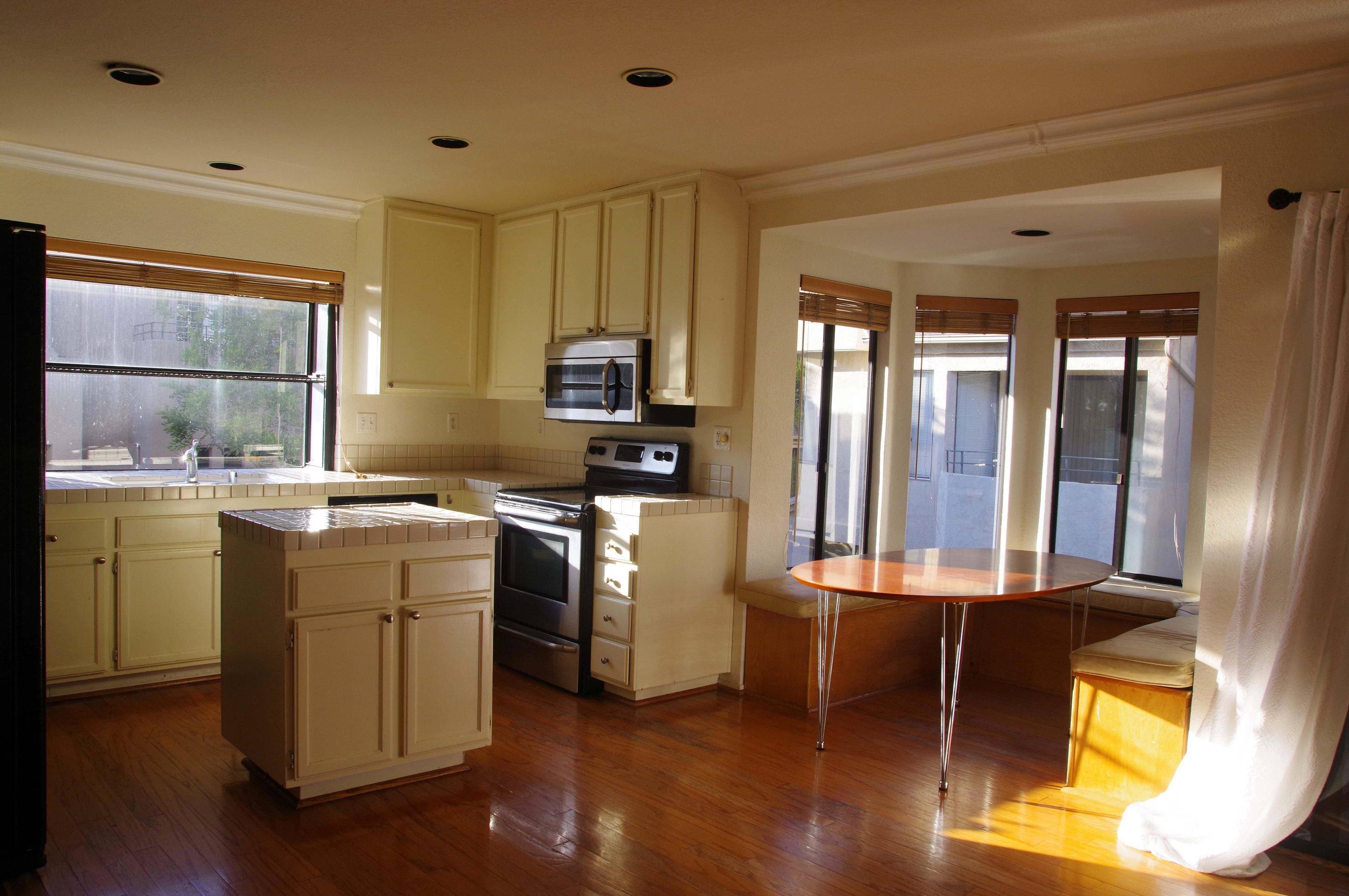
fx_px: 973
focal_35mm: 26
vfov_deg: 49.5
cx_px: 687
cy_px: 454
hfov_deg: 69.4
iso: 400
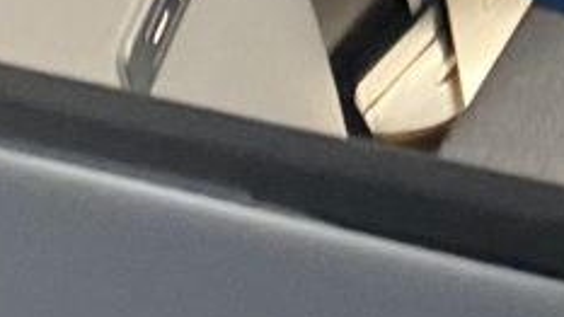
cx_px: 939
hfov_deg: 11.2
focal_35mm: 182
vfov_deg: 6.2
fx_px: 2722
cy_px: -572
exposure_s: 1/54
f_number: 1.8
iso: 160
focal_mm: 4.25
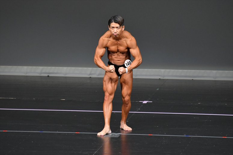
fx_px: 2426
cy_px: 78
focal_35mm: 375
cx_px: 116
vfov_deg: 3.7
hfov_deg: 5.5
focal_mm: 250
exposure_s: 1/400
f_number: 5.6
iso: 4000
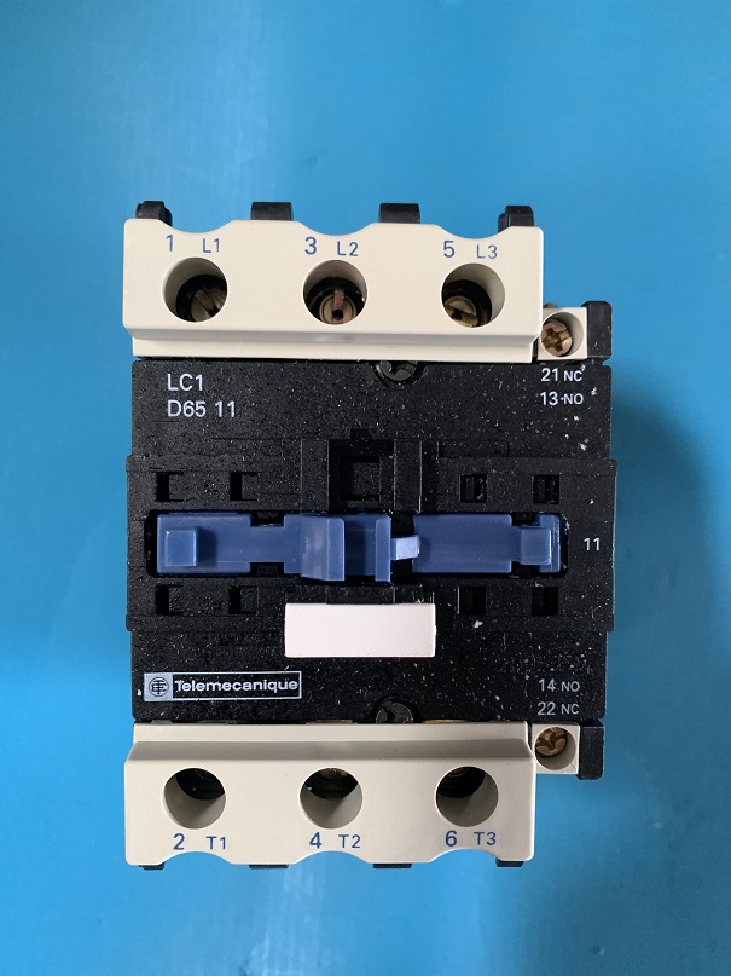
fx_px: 732
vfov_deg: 67.3
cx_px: 366
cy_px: 488
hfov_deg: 53.1
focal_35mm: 26
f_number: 1.8
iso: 400
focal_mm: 4.25
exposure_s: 1/60
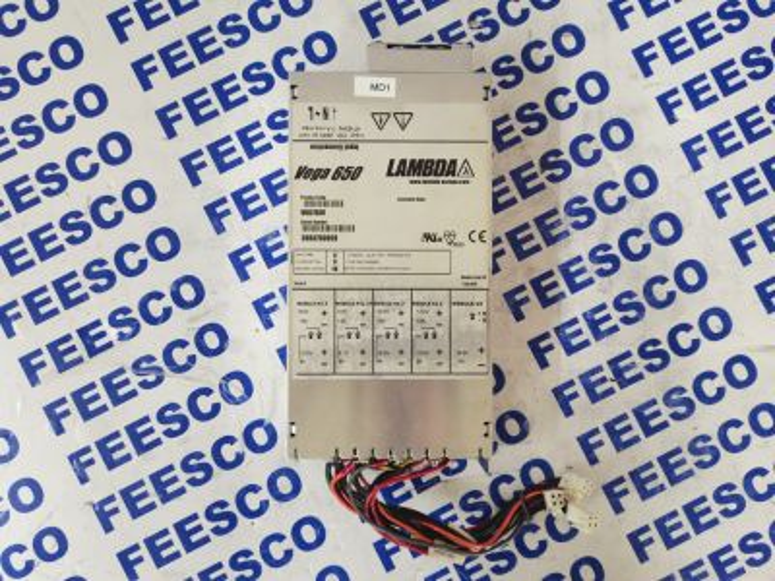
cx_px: 388
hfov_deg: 67.3
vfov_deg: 53.1
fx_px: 582
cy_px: 290
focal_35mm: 26
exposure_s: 1/33.3
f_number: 1.8
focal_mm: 5.58
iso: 500
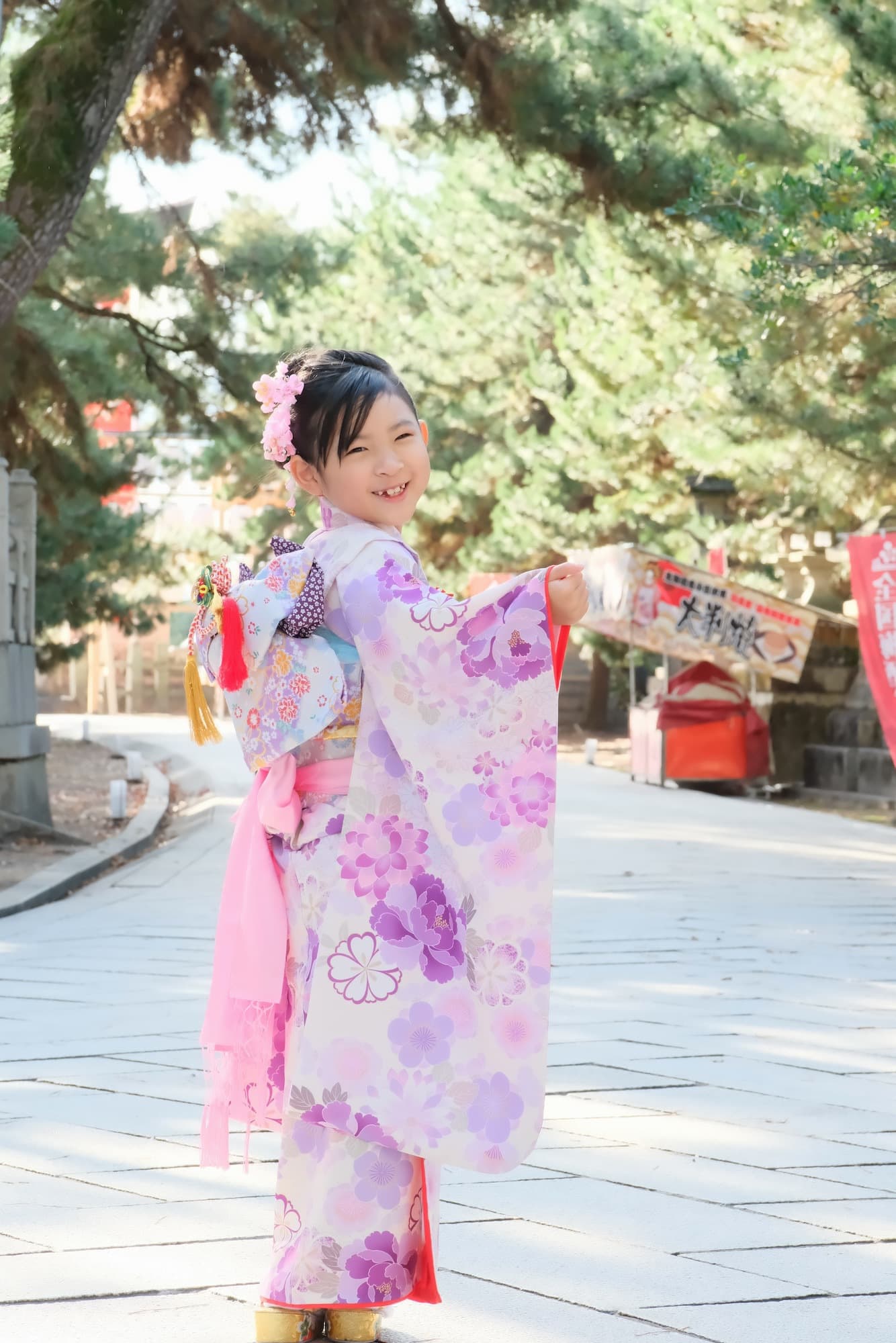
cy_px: 672
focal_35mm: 105
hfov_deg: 13.0
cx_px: 448
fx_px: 3918
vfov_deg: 19.5
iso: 1600
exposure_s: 1/100
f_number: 9
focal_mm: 70
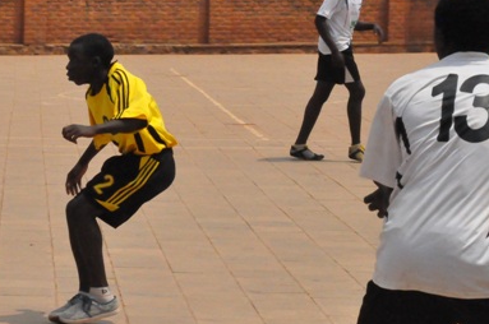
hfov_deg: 11.8
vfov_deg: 7.9
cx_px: 79
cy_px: 80
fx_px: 2360
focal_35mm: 174
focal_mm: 62
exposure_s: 1/4000
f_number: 20
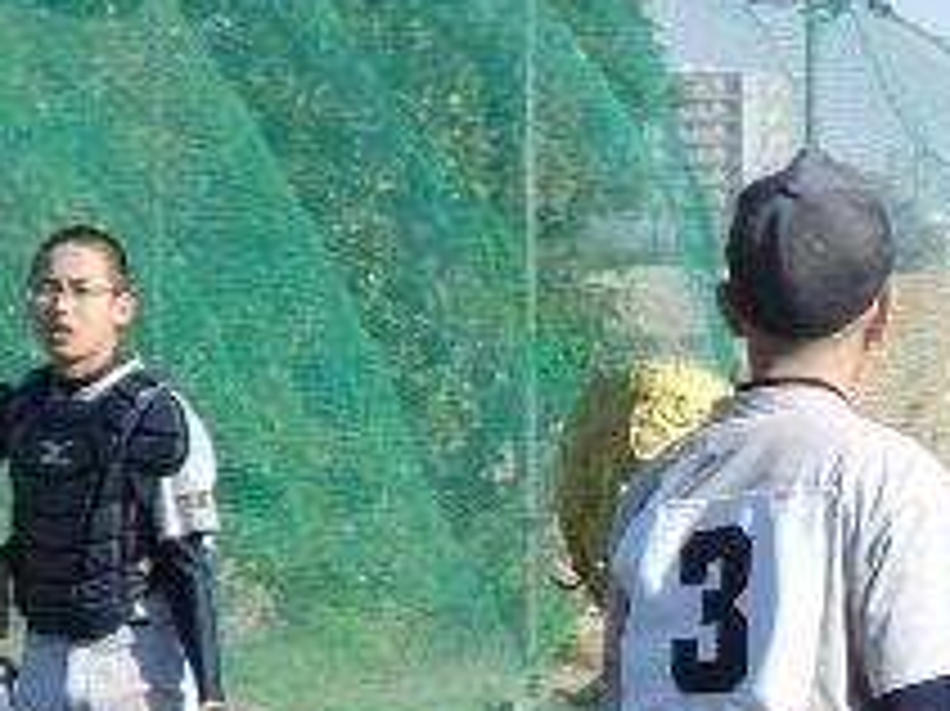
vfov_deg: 2.3
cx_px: 1369
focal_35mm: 649
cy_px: 702
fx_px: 17801
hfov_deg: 3.0
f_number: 4.4
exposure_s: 1/500
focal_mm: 37.9
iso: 100
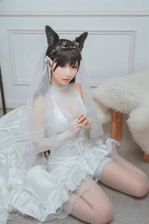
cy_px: 112
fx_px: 310
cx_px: 74
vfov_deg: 39.6
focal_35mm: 50
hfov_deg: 27.0
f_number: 2.8
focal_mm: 50
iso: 100
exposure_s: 1/125
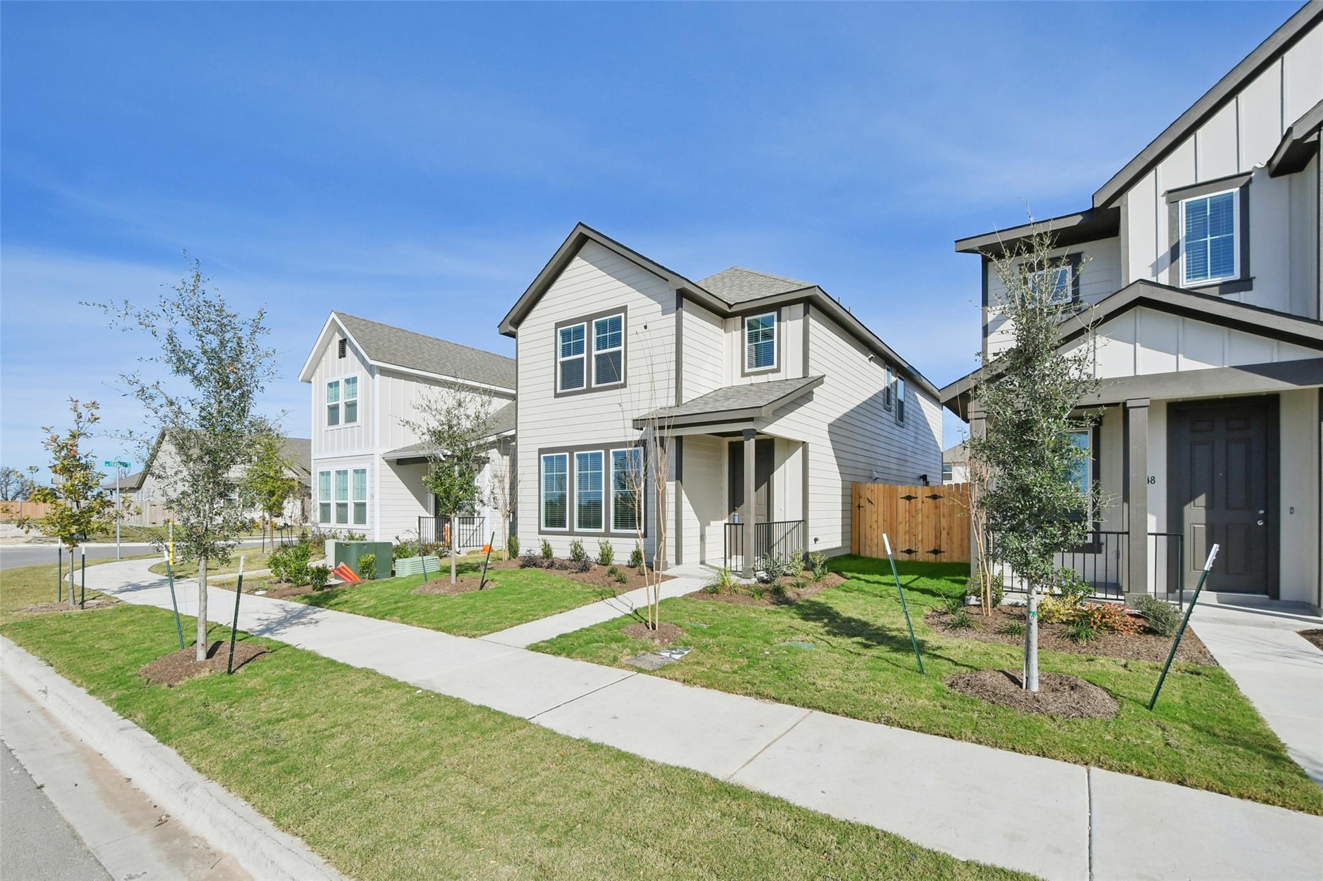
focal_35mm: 15
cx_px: 662
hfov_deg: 100.4
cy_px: 440
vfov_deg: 77.3
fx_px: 551
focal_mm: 10
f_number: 8
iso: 400
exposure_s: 1/2000
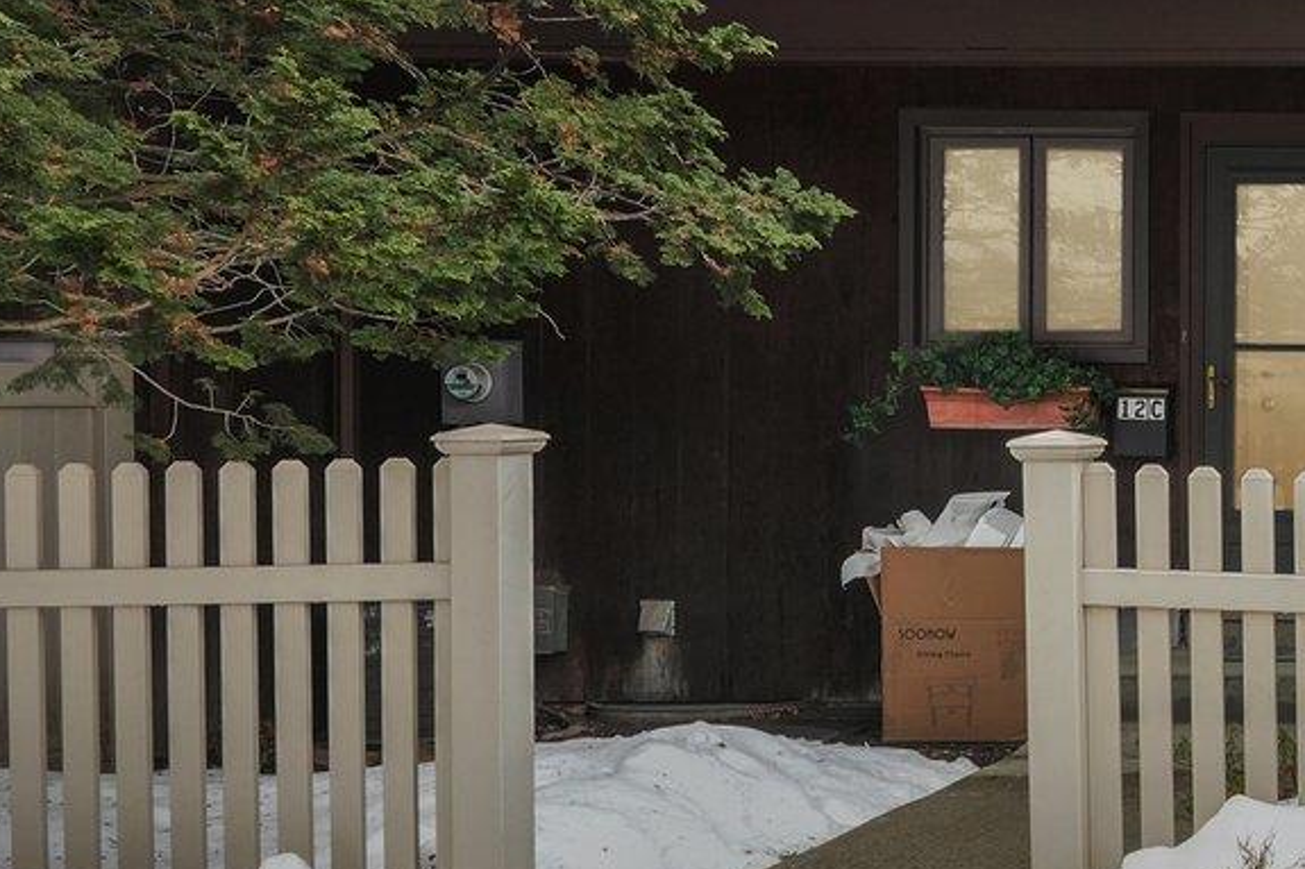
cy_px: 1
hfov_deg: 25.9
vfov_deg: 22.8
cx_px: 1961
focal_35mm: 57
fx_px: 2066
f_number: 9
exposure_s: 1/30
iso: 125
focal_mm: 16
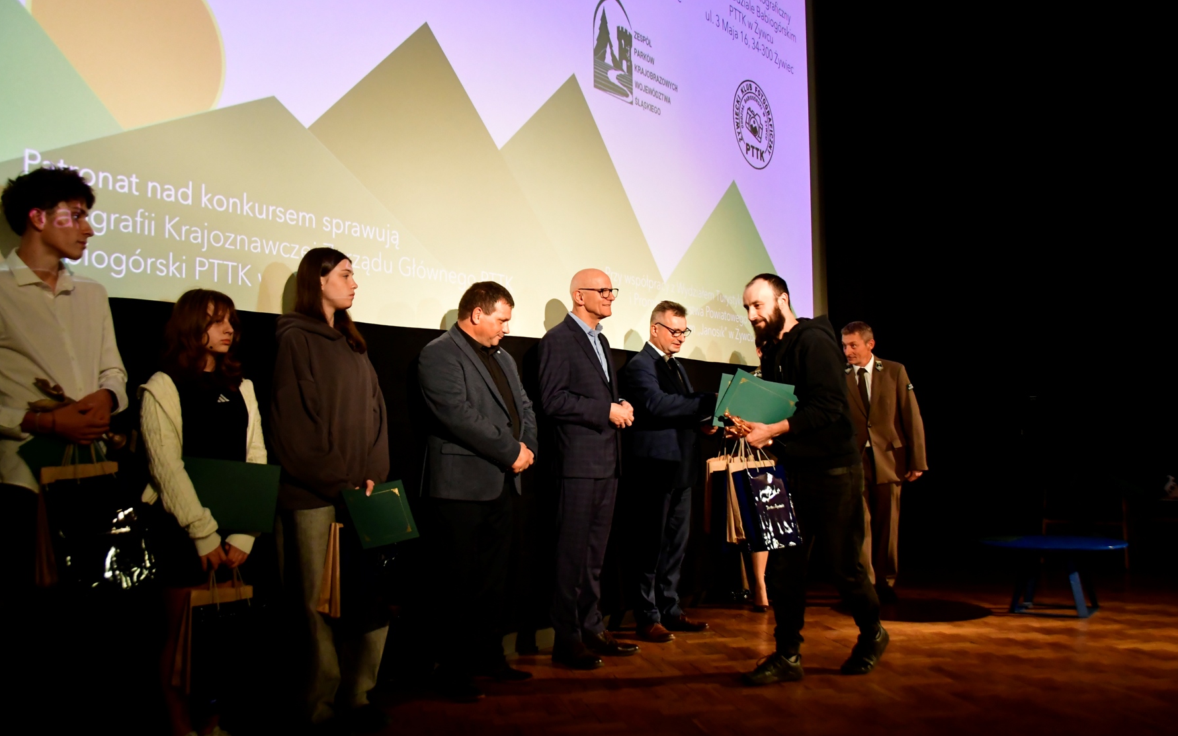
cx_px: 589
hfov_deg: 56.7
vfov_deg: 37.3
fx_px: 1092
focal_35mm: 34
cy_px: 376
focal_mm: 22
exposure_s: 1/125
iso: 3600
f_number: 3.8
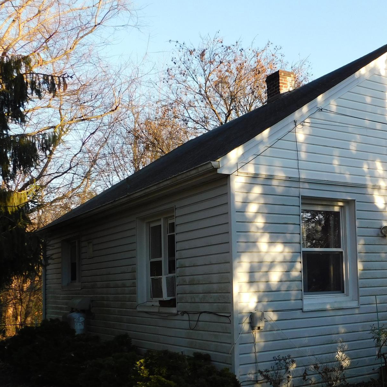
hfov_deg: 36.5
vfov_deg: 37.4
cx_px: 300
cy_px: 236
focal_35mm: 45
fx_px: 569
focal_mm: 5.3
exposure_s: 1/320
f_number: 3.2
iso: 125
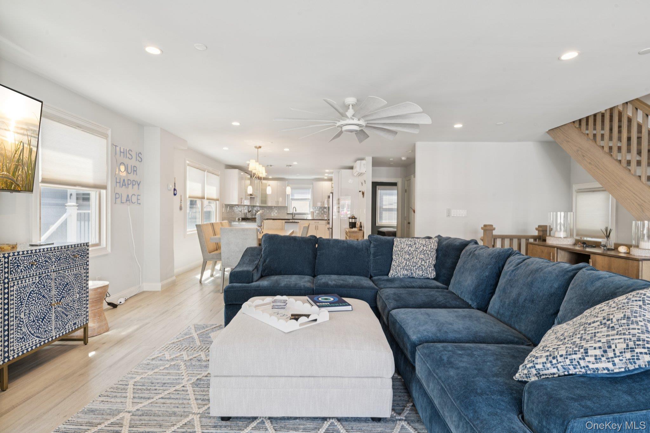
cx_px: 325
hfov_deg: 90.0
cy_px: 216
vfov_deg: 67.4
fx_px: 325
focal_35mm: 18
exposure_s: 1/4
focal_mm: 18
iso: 125
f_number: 11
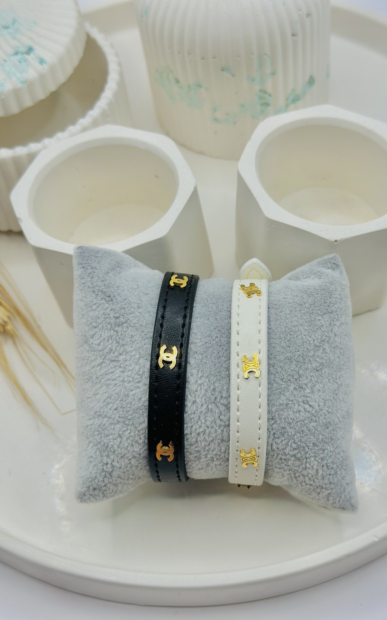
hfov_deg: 25.3
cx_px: 229
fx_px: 861
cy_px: 310
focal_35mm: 51
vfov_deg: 39.6
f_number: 1.78
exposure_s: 1/729
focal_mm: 6.86
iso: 80
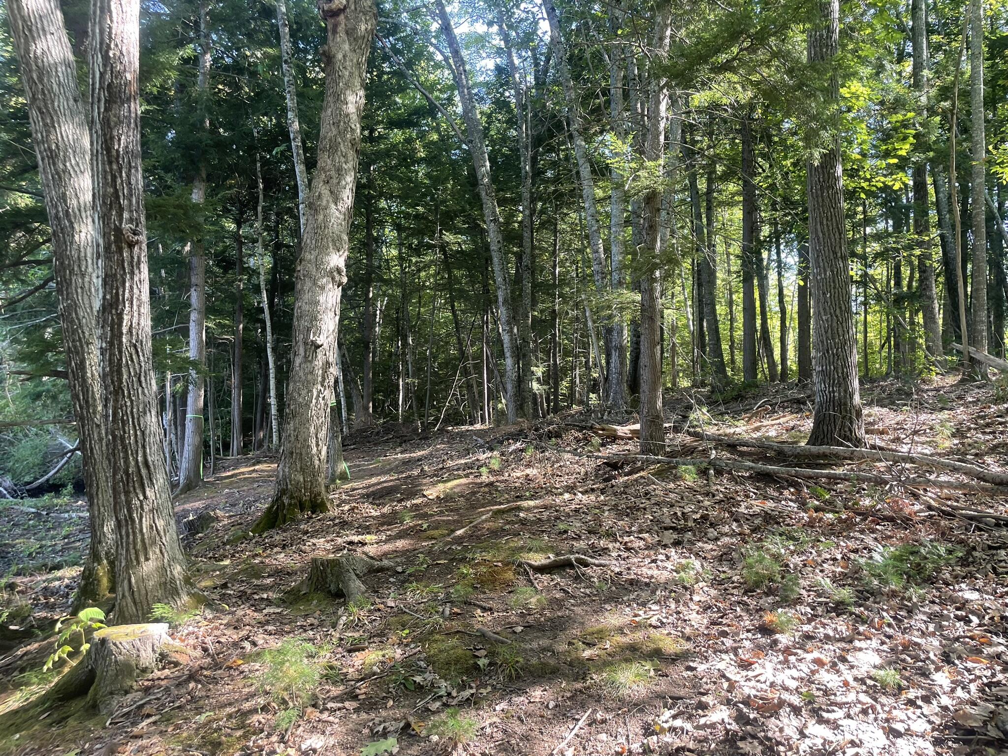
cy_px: 378
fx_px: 757
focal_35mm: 26
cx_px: 504
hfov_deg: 67.3
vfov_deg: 53.1
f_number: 1.6
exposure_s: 1/100
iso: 40
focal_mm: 4.2
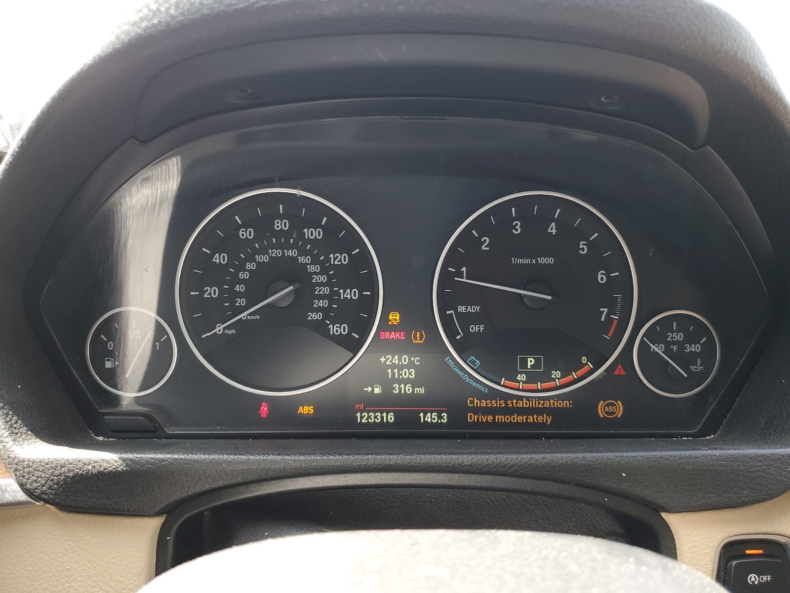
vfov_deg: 53.1
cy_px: 296
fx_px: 593
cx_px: 395
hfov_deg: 67.3
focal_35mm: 26
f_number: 1.5
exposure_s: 1/120
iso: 76
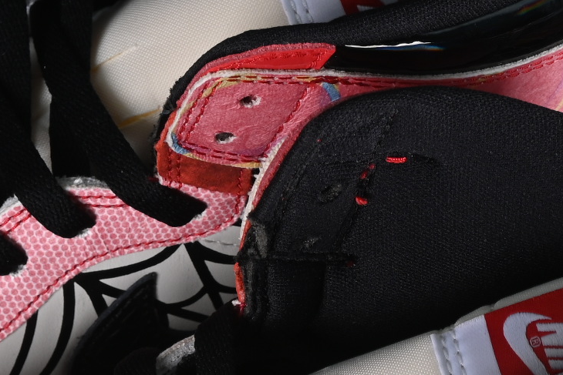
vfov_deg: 4.8
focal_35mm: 286
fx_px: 4473
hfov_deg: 7.2
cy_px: 406
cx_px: 97
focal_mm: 50
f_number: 7.1
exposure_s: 1/60
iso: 160
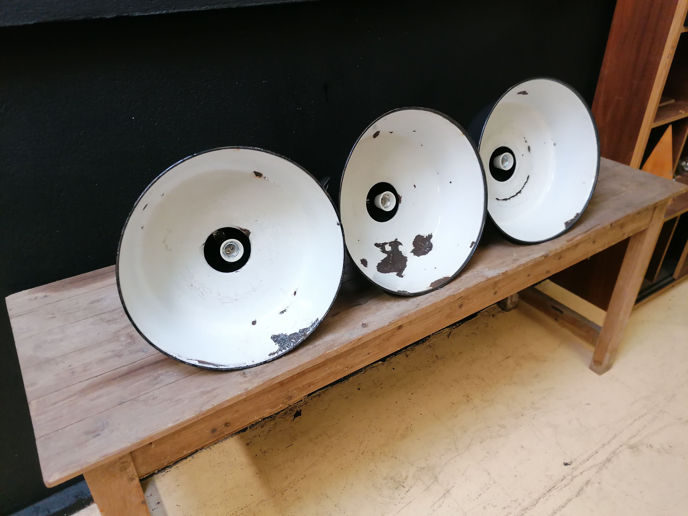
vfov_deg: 51.4
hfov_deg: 65.3
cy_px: 258
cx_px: 344
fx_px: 537
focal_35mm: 27
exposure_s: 1/33.3
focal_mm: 4.75
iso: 200
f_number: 1.8
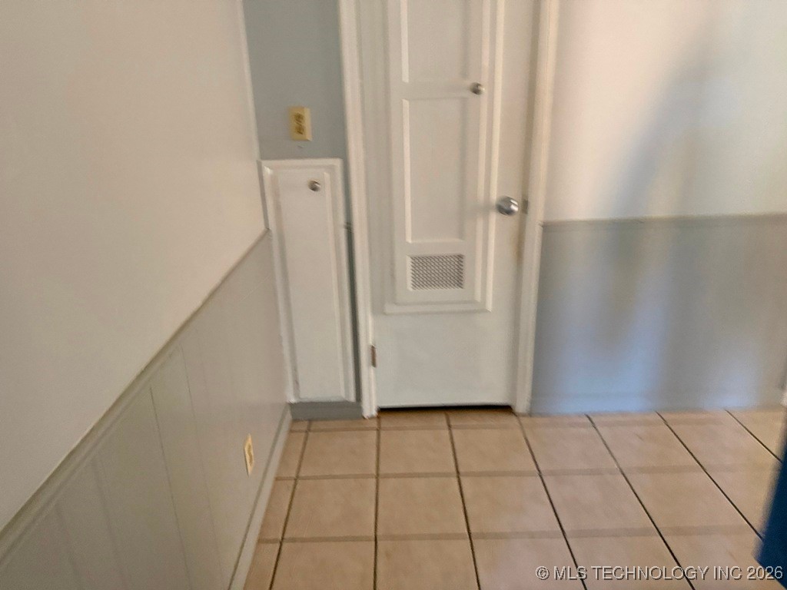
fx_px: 546
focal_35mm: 24
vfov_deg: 56.8
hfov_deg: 71.6
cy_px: 295
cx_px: 394
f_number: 1.78
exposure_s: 1/51
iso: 800
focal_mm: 6.76
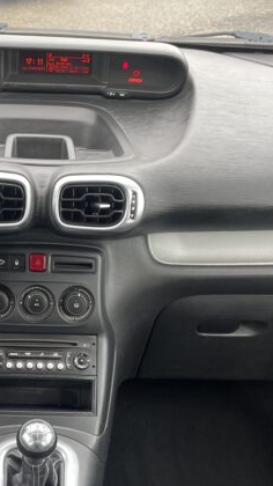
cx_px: 23
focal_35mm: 54
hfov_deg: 21.7
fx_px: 695
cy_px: 345
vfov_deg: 37.8
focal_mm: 4.2
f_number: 1.6
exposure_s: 1/121
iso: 64
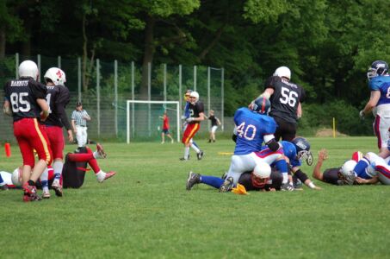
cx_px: 195
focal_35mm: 165
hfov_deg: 12.5
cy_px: 130
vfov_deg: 8.3
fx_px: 1784
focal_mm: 110
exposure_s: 1/1000
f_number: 4.2
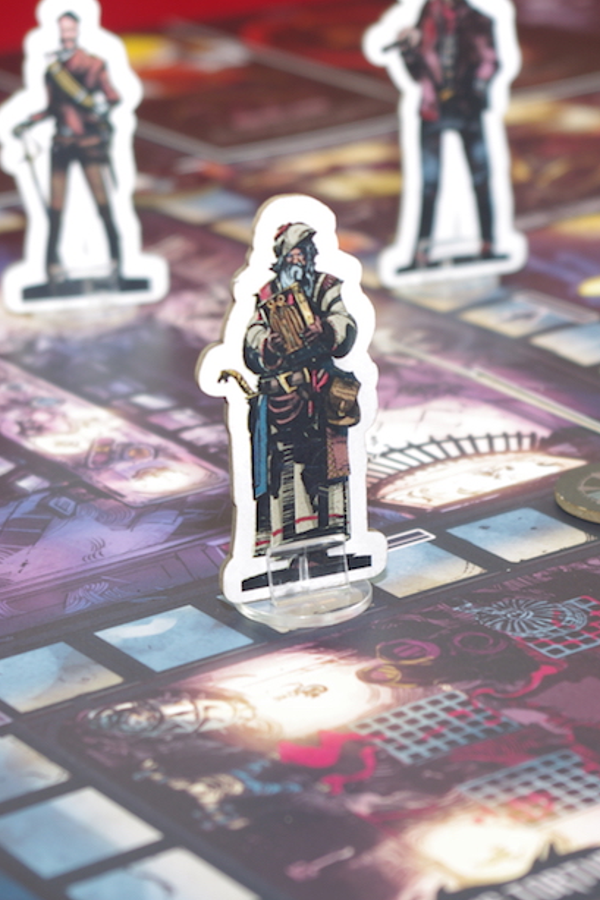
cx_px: 334
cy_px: 403
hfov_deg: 11.4
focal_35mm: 120
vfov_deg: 17.1
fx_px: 3001
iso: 100
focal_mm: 47.5
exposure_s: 1/30
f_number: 6.3
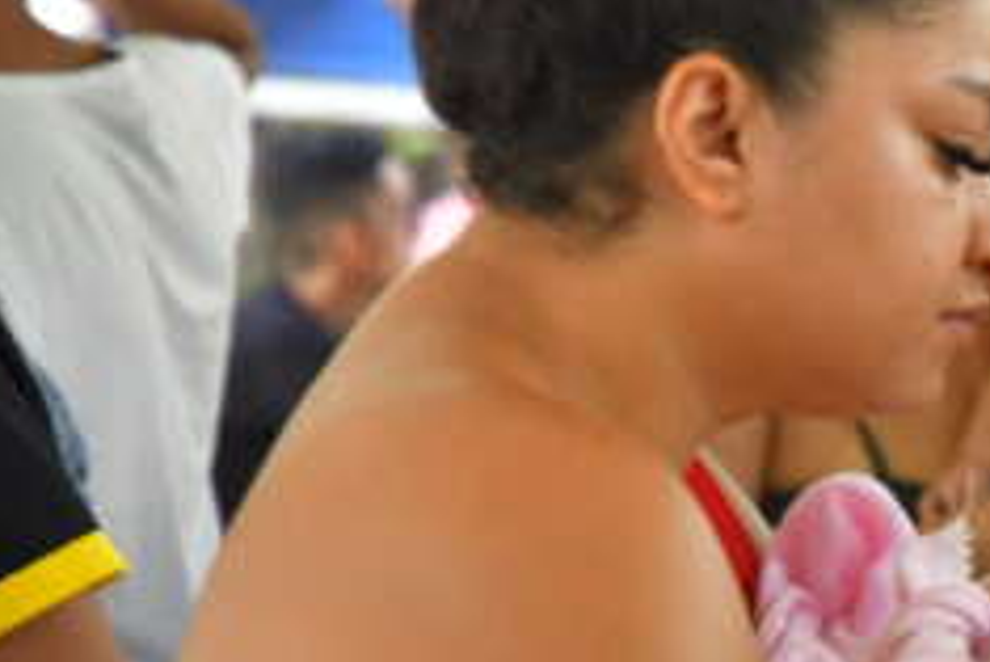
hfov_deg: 7.4
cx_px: 1243
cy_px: 468
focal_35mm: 276
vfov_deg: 5.0
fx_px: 7594
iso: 500
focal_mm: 72
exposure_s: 1/500
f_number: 4
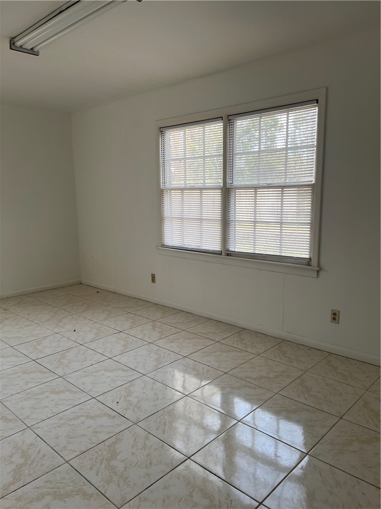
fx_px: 382
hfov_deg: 53.1
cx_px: 190
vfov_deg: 67.3
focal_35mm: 26
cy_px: 254
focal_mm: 5.7
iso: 40
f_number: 1.5
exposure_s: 1/121
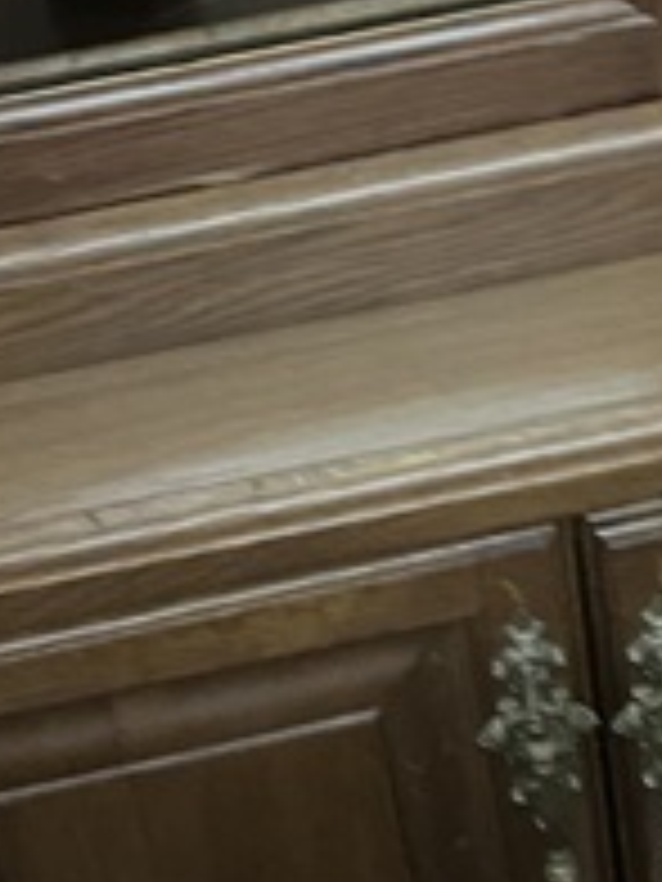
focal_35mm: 102
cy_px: -212
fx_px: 2601
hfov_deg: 14.3
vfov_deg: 18.2
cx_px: 617
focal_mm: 5.1
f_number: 1.6
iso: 1000
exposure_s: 1/17
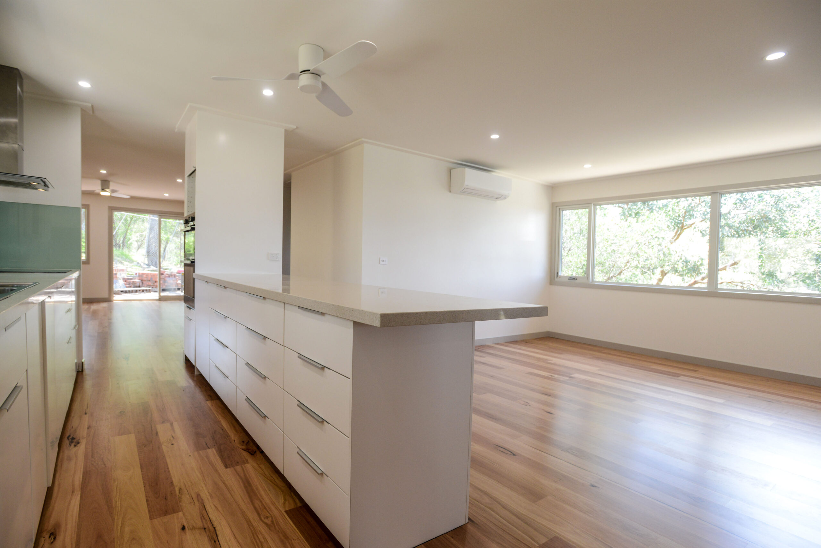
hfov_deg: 73.7
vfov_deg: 53.2
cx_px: 410
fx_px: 548
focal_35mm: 24
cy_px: 274
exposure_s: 1/160
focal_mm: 24
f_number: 7.1
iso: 800
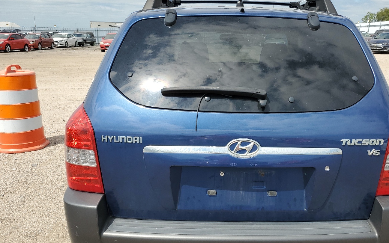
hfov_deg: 56.3
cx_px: 233
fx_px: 360
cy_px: 132
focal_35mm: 34
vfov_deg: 37.3
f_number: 1.5
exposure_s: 1/3333
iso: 50
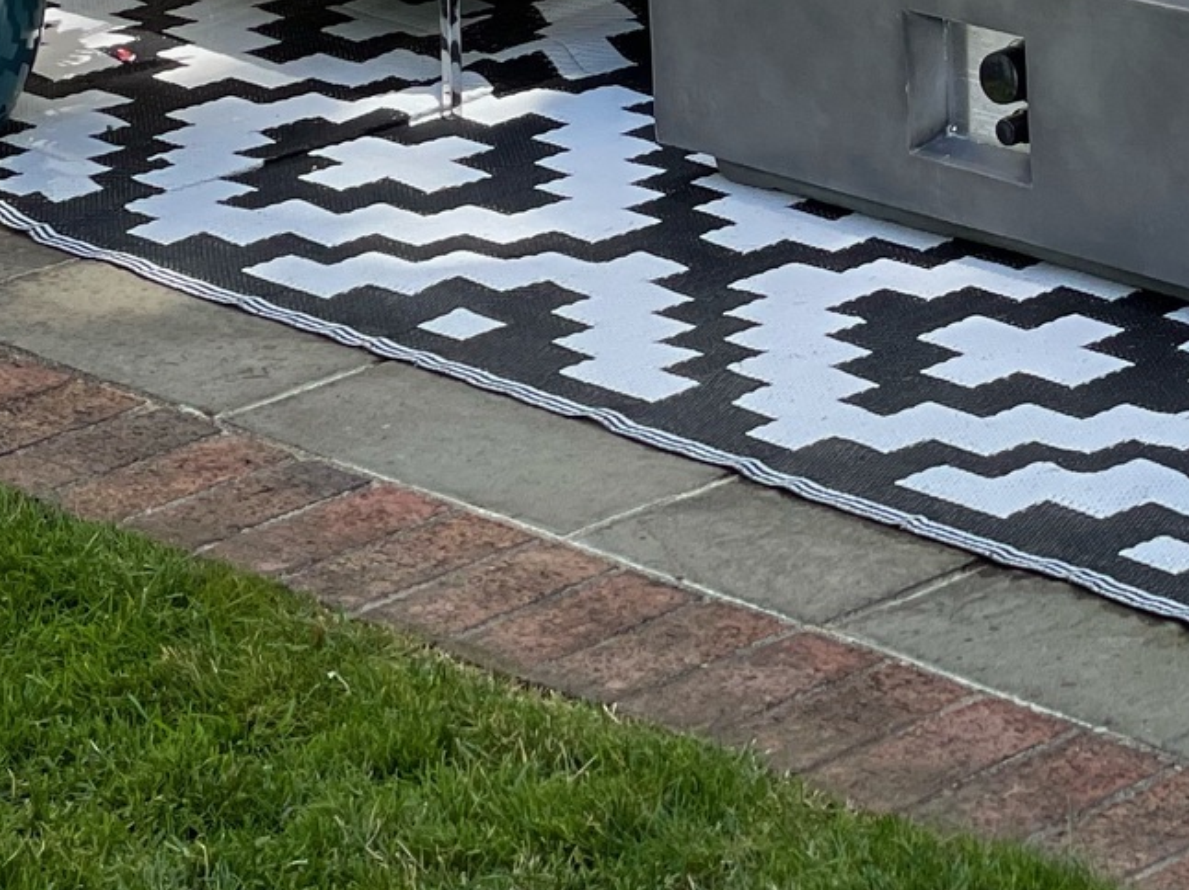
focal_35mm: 161
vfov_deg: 9.0
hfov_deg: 12.1
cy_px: -465
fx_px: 5528
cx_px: 1222
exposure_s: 1/318
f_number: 2
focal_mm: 6
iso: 32
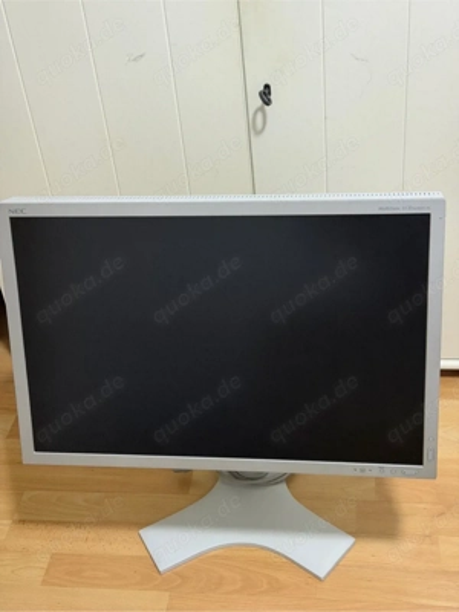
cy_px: 306
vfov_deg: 39.7
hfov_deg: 30.3
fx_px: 849
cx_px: 230
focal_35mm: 48
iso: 640
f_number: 1.78
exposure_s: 1/30
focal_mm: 6.76
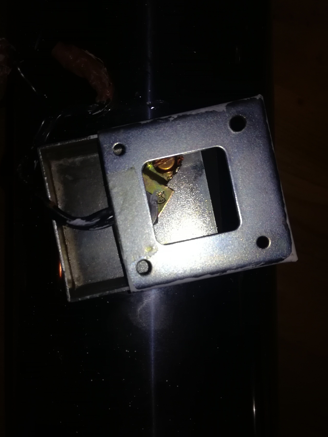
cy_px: 229
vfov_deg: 58.3
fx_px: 392
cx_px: 152
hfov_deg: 45.4
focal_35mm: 31
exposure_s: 1/435
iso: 50
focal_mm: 3.79
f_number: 2
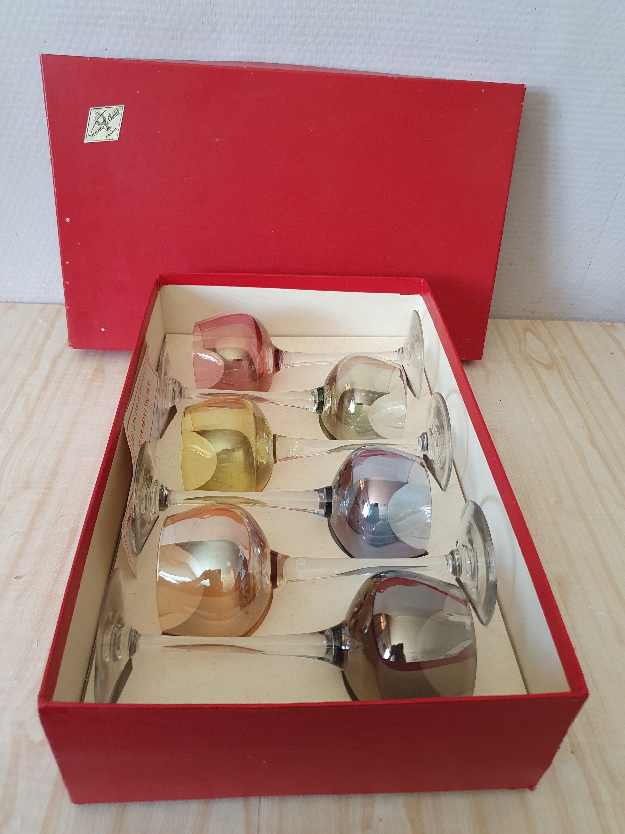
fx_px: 626
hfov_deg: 53.1
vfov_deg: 67.3
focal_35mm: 26
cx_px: 312
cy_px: 417
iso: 250
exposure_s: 1/40
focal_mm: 4.32
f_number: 1.5
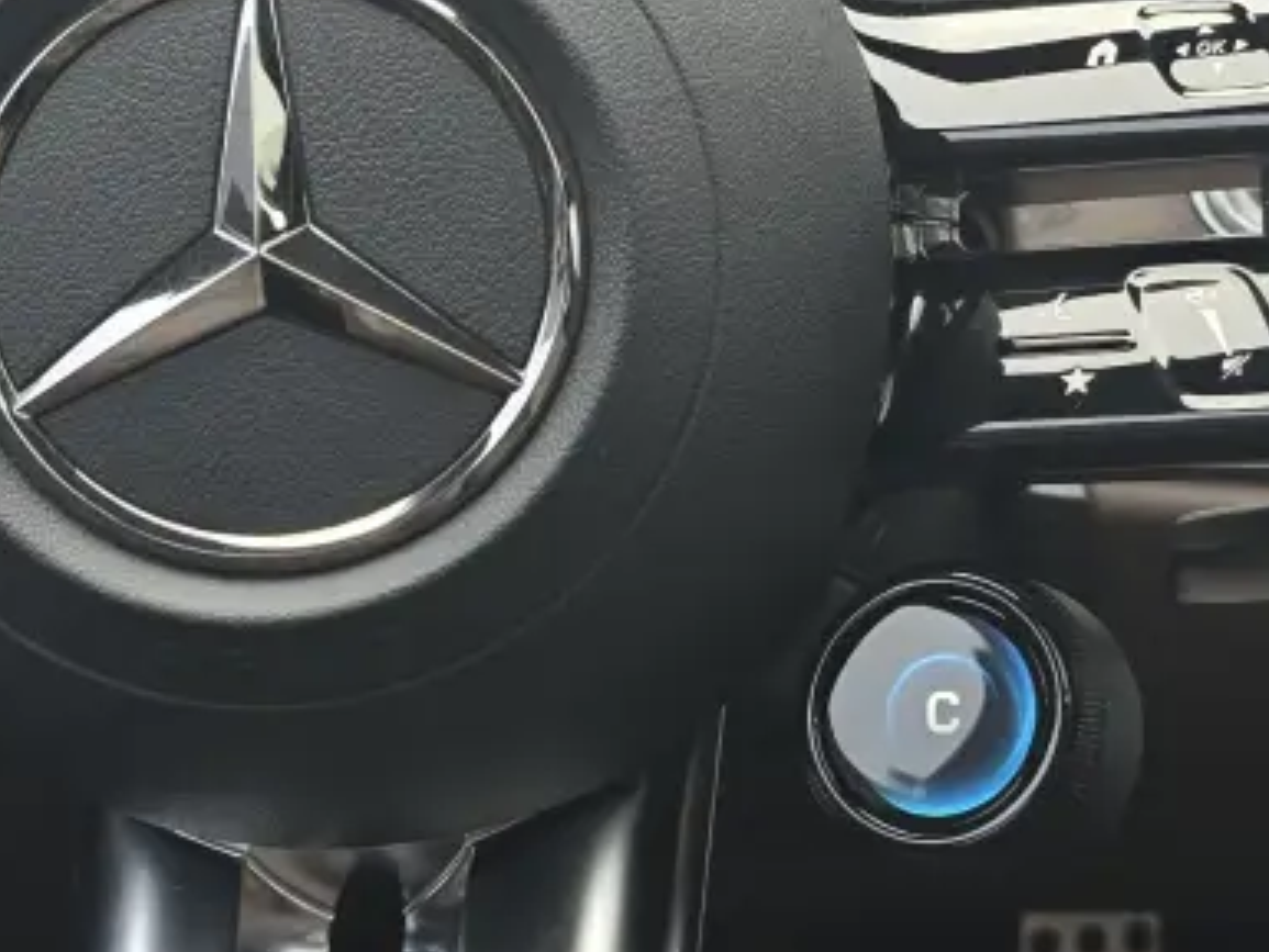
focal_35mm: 86
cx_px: 1071
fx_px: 3154
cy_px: 290
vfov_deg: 17.1
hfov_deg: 22.3
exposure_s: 1/180
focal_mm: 6.3
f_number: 1.7
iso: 64
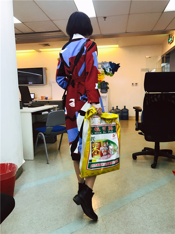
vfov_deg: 63.4
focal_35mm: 28
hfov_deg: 49.8
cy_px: 117
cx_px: 88
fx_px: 189
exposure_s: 1/17
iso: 64
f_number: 1.8
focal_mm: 3.99
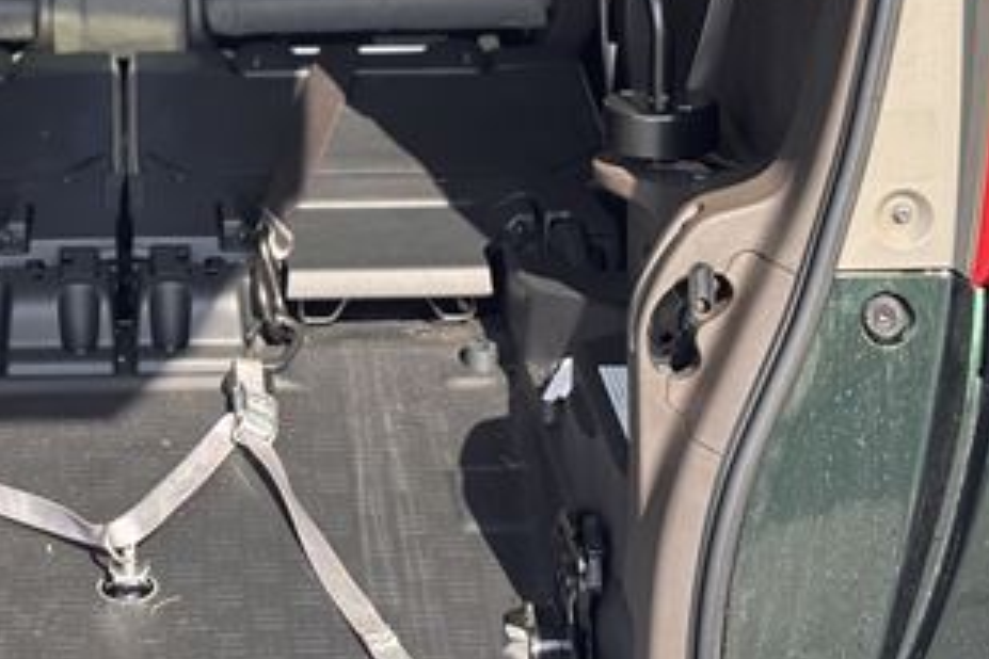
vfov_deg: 12.2
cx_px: 192
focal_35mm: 112
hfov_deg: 18.1
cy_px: 106
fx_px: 3077
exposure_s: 1/380
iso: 32
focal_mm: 5.96
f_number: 1.6
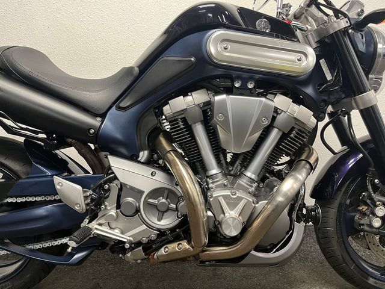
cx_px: 192
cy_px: 144
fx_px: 289
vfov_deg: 53.1
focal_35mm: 26
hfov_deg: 67.3
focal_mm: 5.1
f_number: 1.6
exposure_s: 1/50
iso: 250
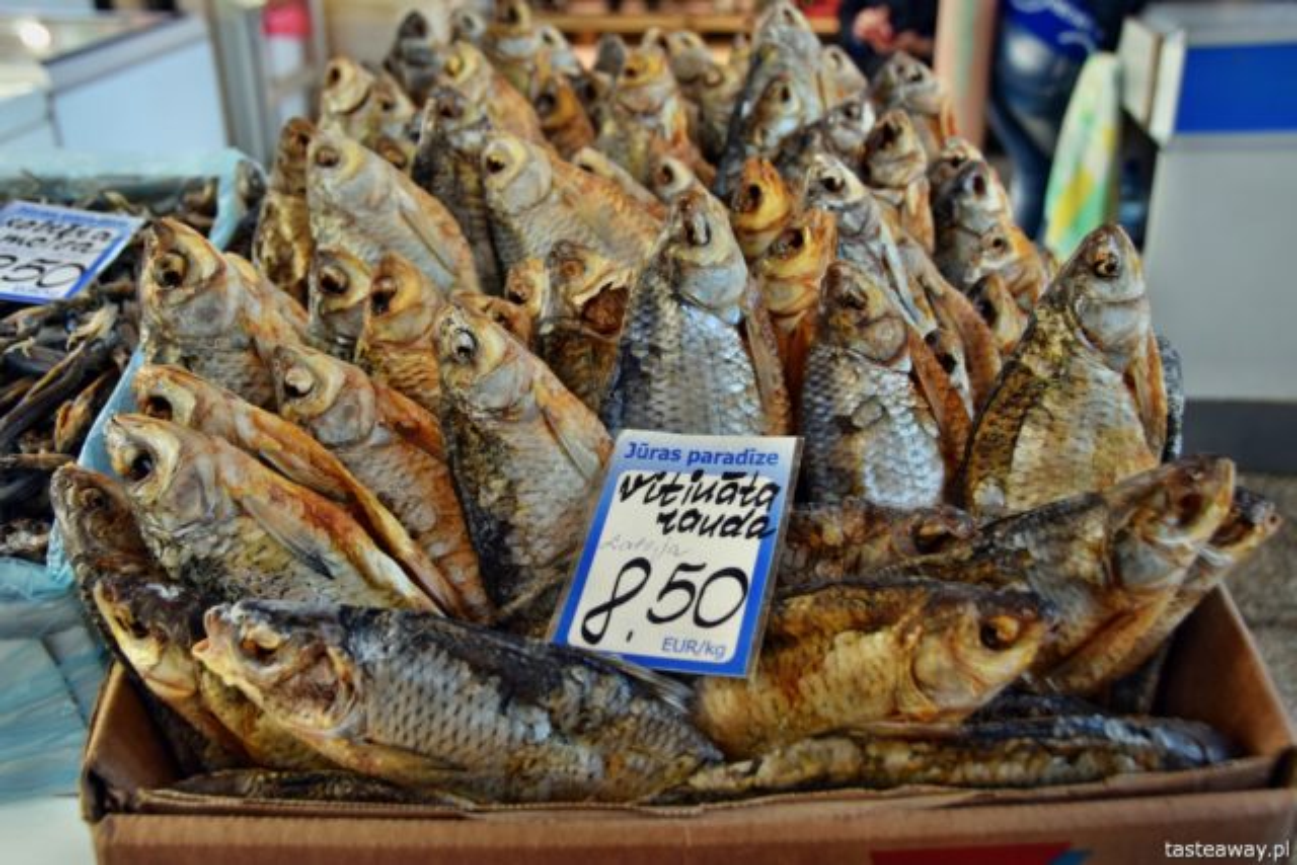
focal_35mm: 36
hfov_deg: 53.1
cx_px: 648
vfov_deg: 36.9
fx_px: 1297
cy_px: 432
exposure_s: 1/60
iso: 560
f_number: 4
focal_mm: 24
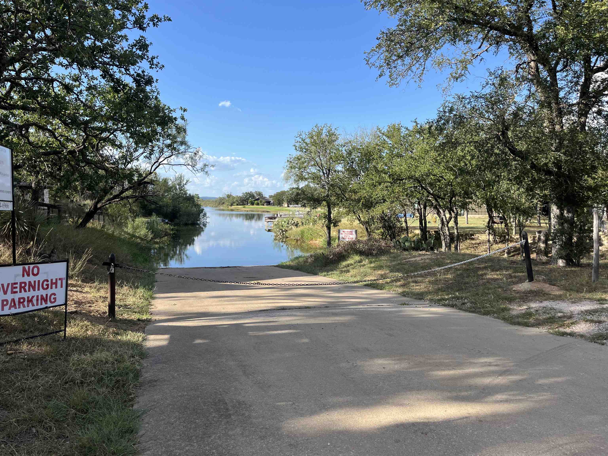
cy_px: 228
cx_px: 304
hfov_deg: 67.3
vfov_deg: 53.1
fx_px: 457
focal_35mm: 26
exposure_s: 1/1862
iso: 50
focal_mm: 5.1
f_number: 1.6
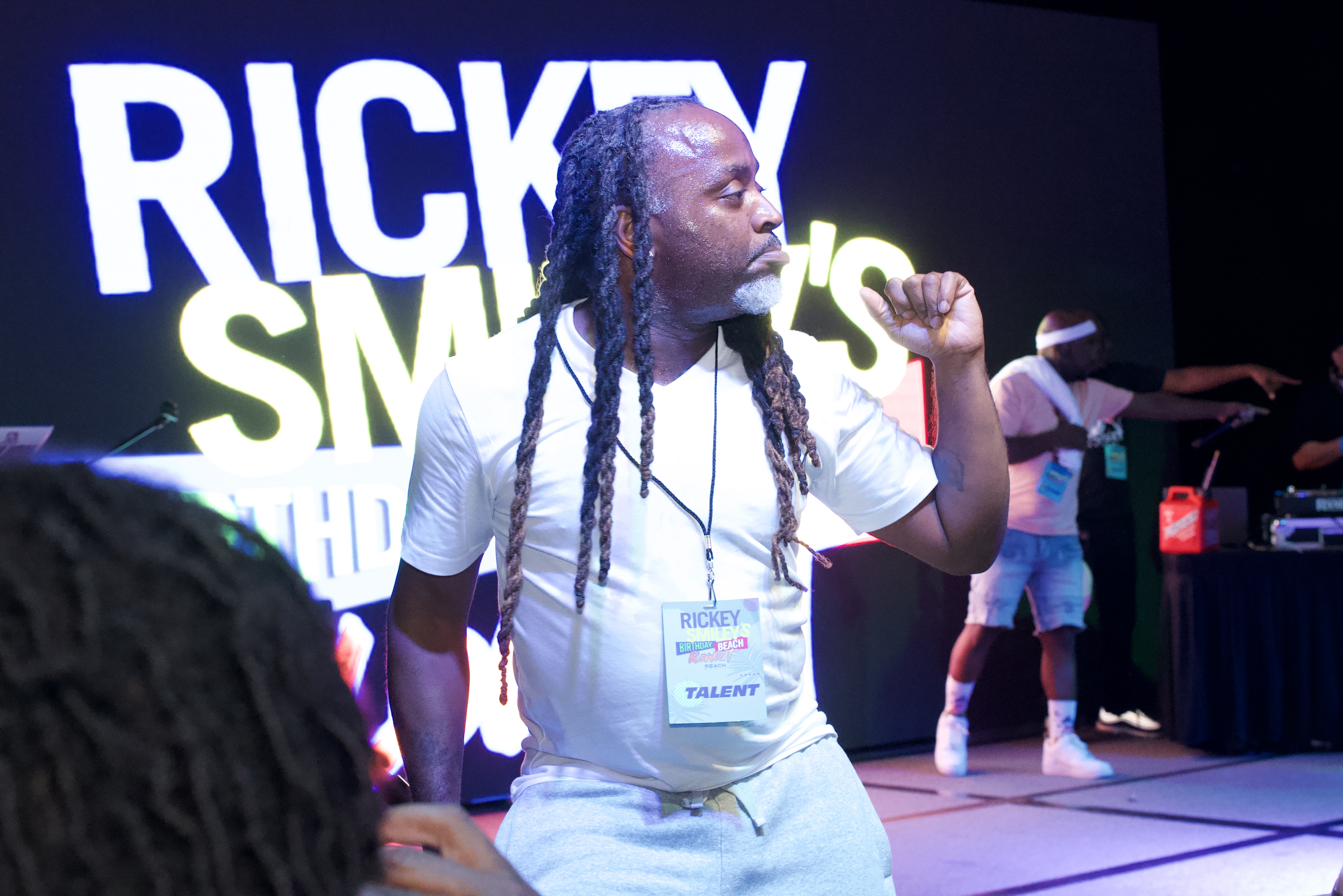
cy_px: 448
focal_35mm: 52
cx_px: 672
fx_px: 1940
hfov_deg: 38.2
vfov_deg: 26.0
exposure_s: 1/320
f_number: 5
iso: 5000
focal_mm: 35
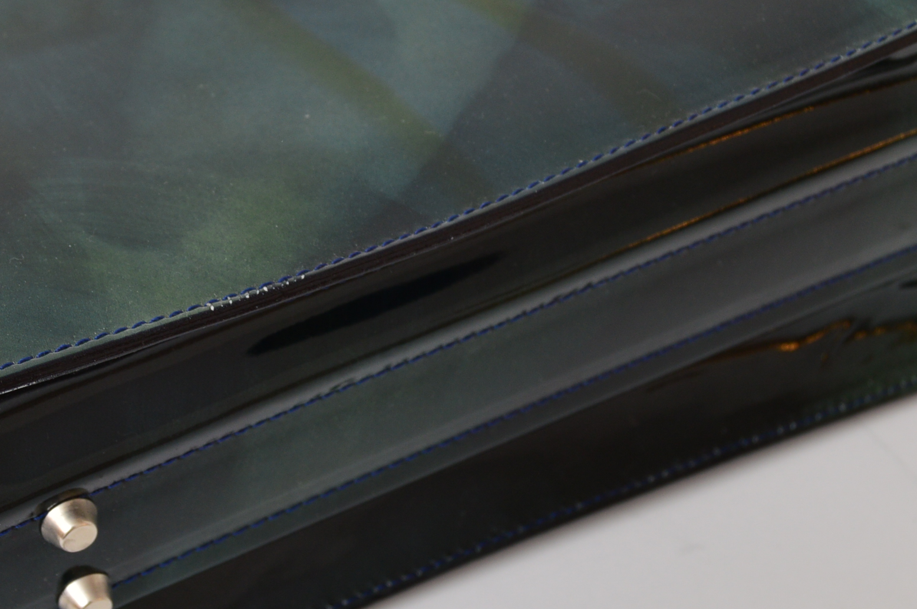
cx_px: 360
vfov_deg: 15.7
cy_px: 304
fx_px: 2214
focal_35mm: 87
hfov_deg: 23.4
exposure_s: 1/200
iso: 200
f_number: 5.6
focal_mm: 30
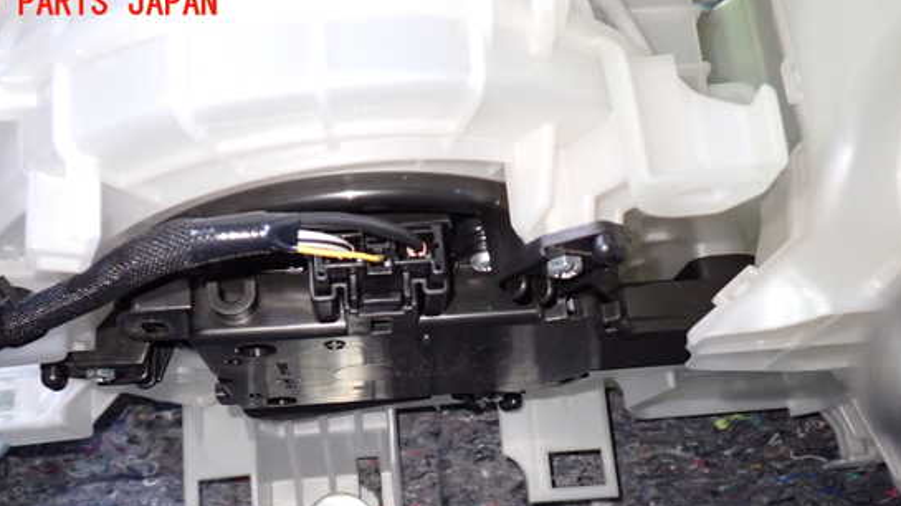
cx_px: 413
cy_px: 356
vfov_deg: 32.4
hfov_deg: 55.2
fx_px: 860
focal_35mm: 36
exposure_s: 1/30
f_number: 2.3
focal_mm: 5.4
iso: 640
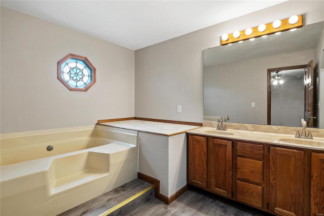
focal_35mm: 18
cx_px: 162
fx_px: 162
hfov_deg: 90.0
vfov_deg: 67.4
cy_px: 108
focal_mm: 9
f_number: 8
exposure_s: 1/5
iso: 400
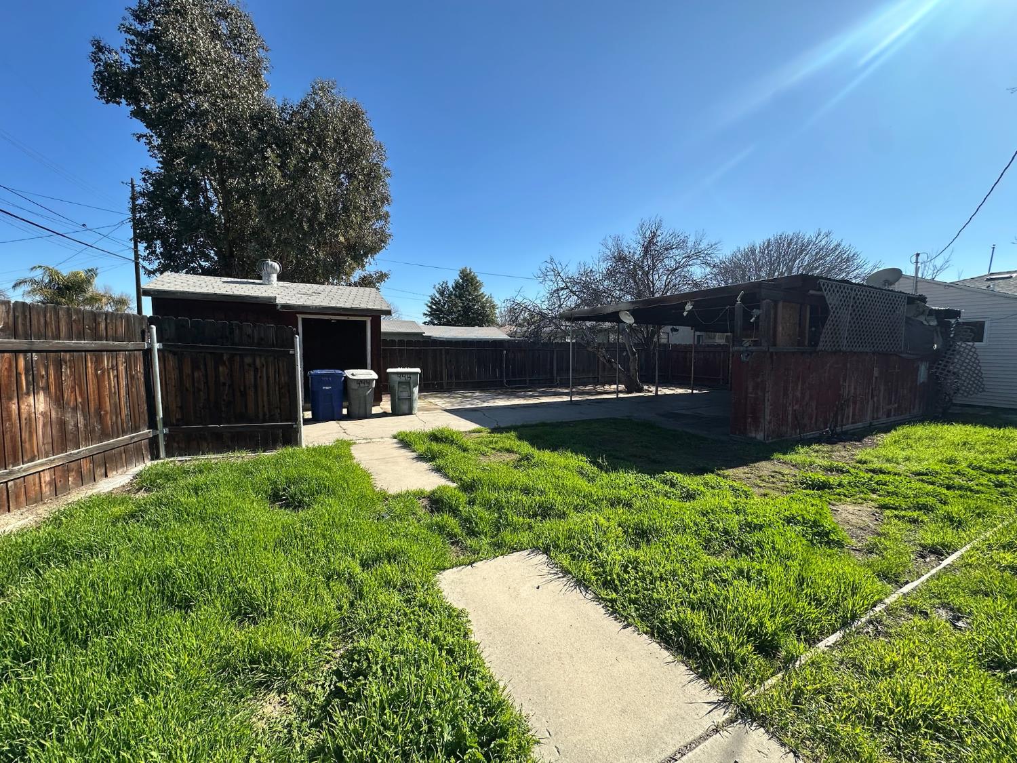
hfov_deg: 102.1
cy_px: 382
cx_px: 508
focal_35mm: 14
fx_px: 411
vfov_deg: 85.7
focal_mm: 2.22
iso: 40
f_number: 2.2
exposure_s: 1/1319
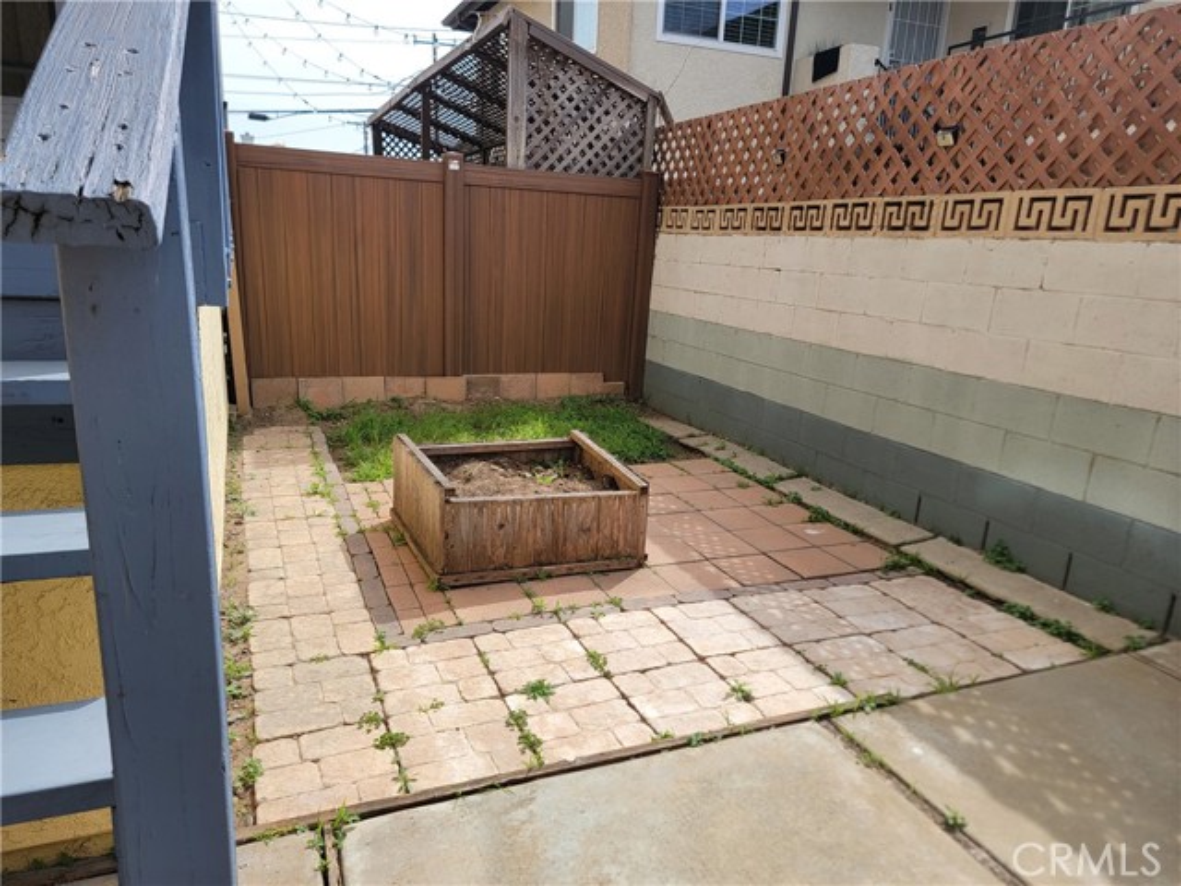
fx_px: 819
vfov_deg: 56.8
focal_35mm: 24
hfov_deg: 71.6
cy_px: 443
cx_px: 590
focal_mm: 6.7
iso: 16
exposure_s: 1/575
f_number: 1.8
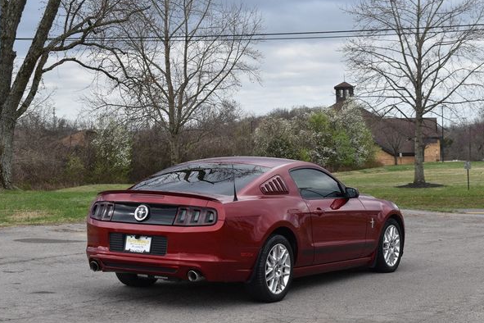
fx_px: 1049
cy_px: 153
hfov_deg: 26.0
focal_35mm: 78
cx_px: 228
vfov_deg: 17.5
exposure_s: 1/250
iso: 200
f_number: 8
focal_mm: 48
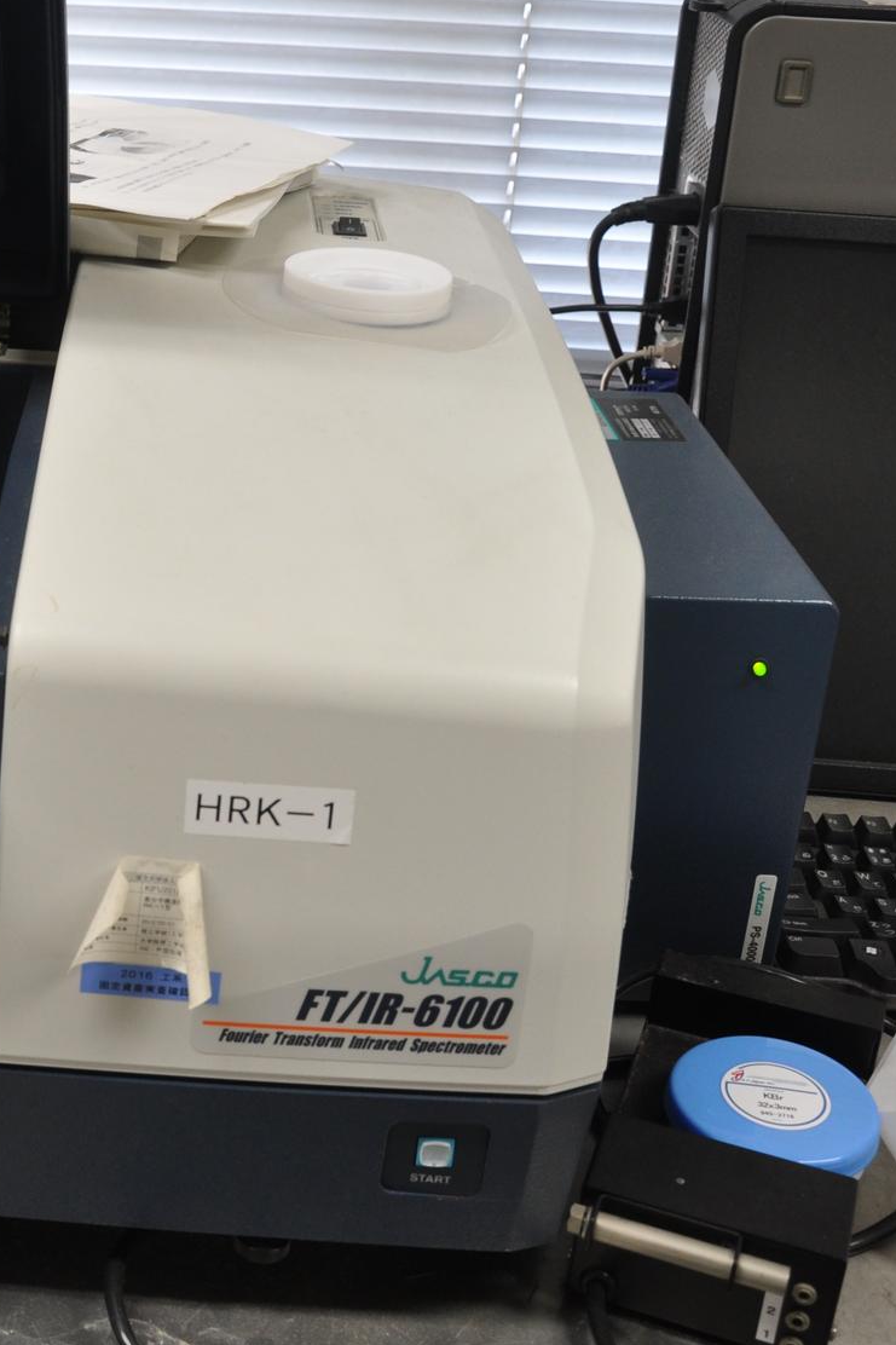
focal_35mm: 52
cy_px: 486
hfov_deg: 24.5
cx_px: -57
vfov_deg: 37.9
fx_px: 1942
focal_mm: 18
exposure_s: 1/30
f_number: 5.6
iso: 360
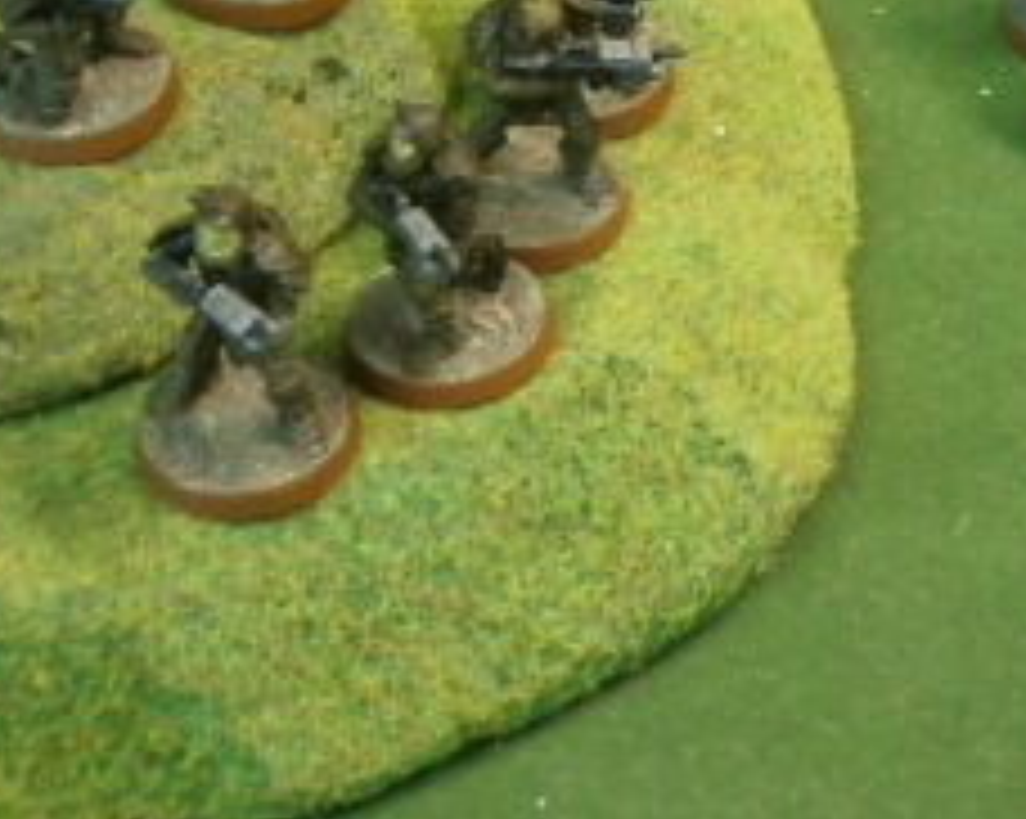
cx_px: 994
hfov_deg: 17.4
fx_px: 3277
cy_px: 36
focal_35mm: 108
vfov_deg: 14.1
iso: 200
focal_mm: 8.3
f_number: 3.4
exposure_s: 1/13
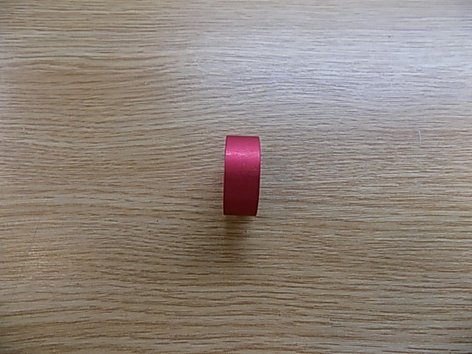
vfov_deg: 58.9
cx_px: 236
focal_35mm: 23
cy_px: 177
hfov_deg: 73.9
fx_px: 314
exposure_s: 1/30
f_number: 3.1
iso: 80
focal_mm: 4
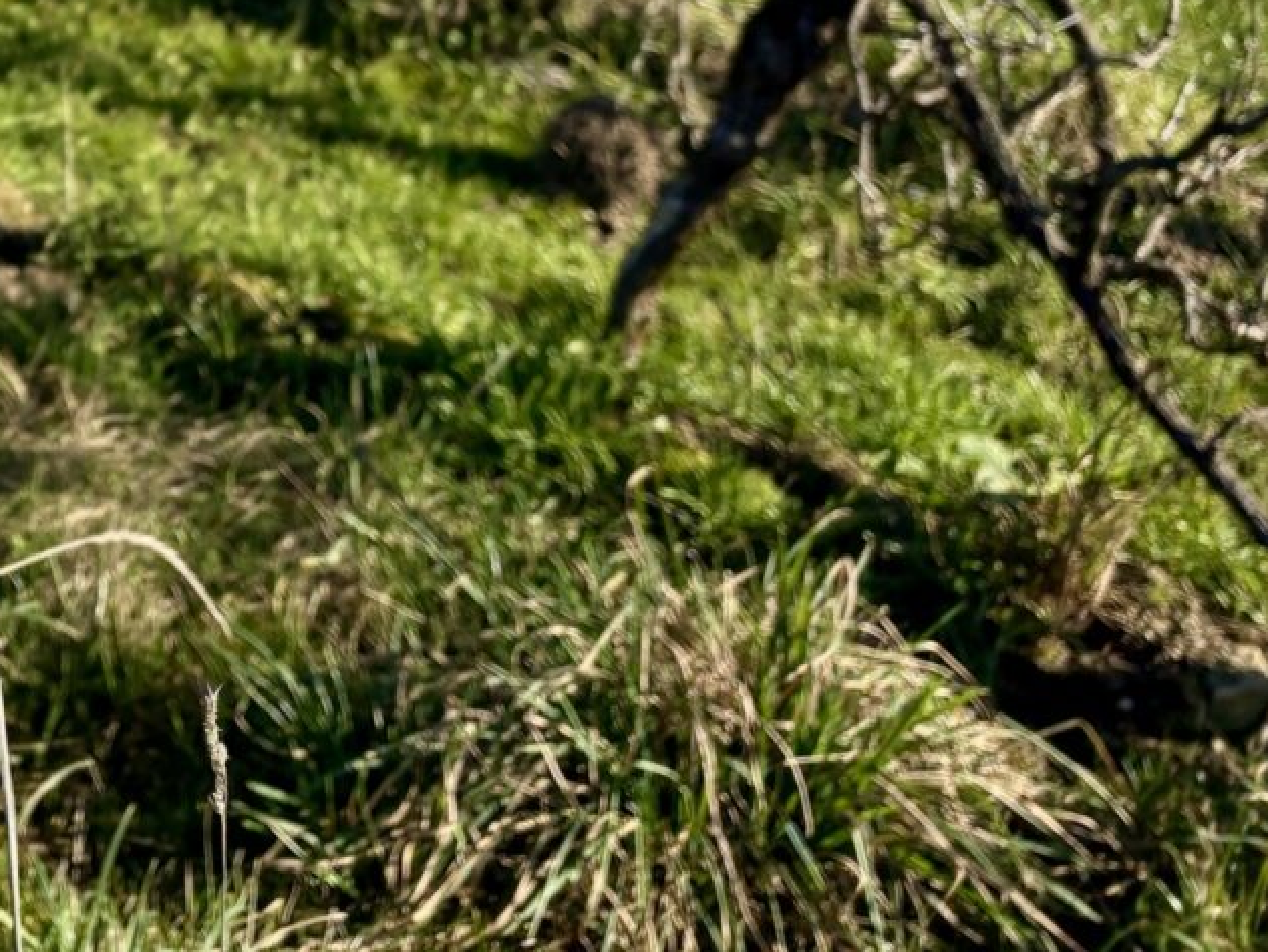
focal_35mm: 66
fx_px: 2419
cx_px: -173
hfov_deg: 26.7
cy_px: -254
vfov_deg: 20.5
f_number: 1.6
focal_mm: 5.96
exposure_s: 1/5952
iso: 50
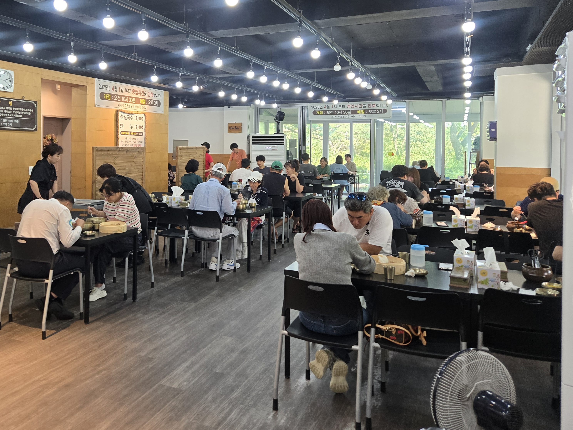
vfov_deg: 58.9
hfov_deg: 73.9
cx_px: 286
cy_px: 215
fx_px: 381
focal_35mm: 23
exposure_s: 1/120
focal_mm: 5.4
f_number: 1.8
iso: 125
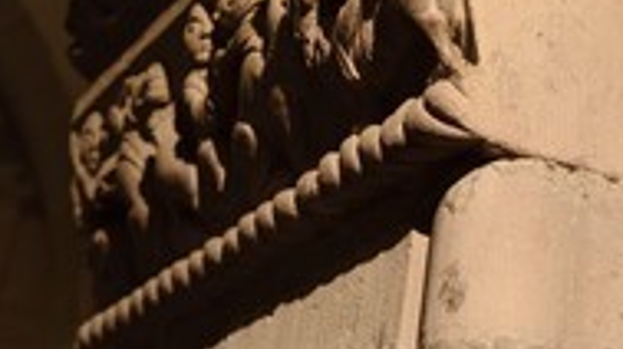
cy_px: -109
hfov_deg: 22.1
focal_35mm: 93
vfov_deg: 12.6
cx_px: 630
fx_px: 1535
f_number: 4
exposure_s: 1/25
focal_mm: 40
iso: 1600
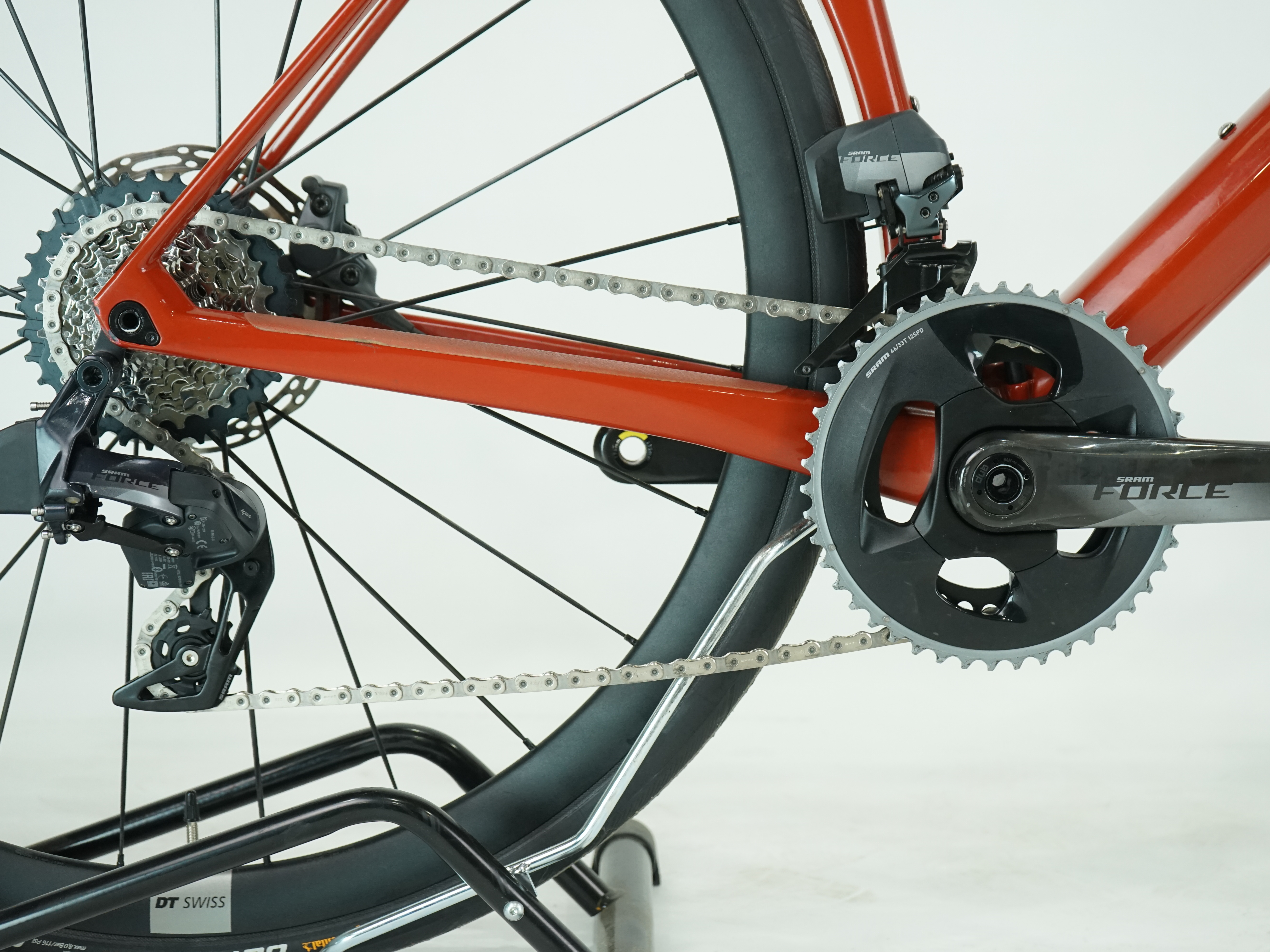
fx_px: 2275
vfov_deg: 23.7
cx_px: 715
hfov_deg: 31.2
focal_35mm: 62
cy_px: 477
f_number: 5.6
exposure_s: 1/200
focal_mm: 57
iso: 1600
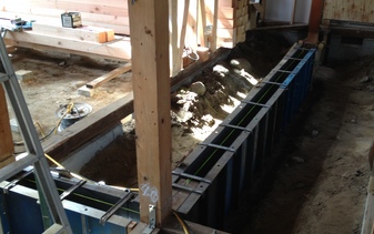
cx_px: 201
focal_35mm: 44
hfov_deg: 45.2
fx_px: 449
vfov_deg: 29.2
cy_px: 115
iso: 50
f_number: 2.4
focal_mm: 4.28
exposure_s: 1/30
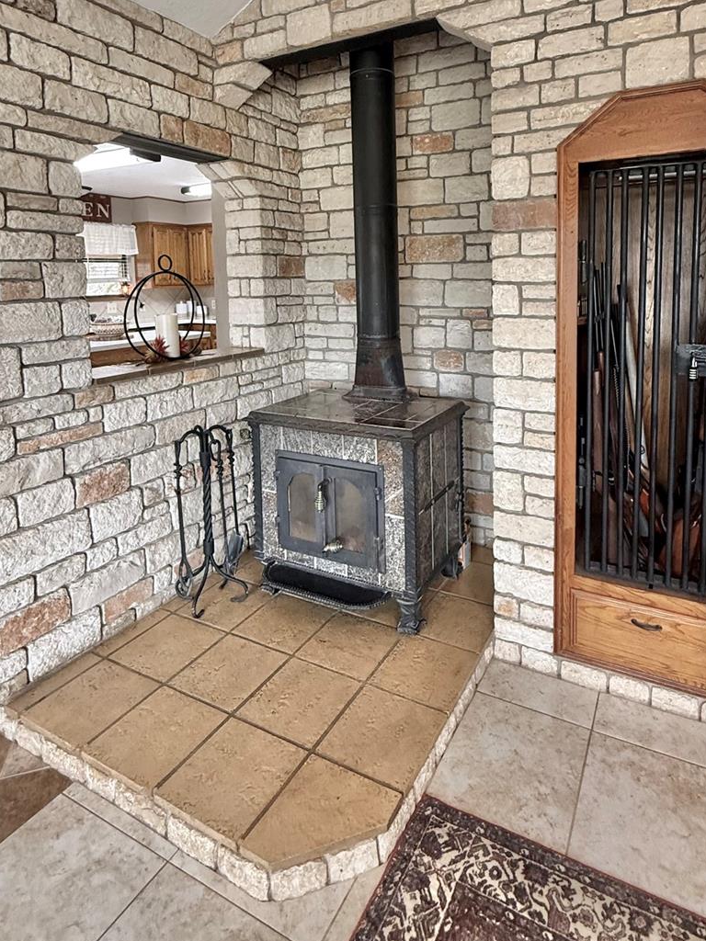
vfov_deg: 76.8
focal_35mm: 21
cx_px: 395
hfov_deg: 63.2
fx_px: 571
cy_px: 323
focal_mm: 2.22
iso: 250
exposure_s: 1/60
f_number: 2.2
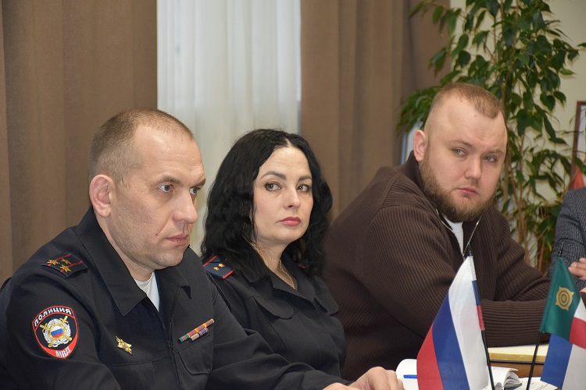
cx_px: 293
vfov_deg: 10.2
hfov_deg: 15.2
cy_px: 195
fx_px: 2197
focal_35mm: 135
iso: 800
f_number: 5.3
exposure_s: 1/100
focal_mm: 90
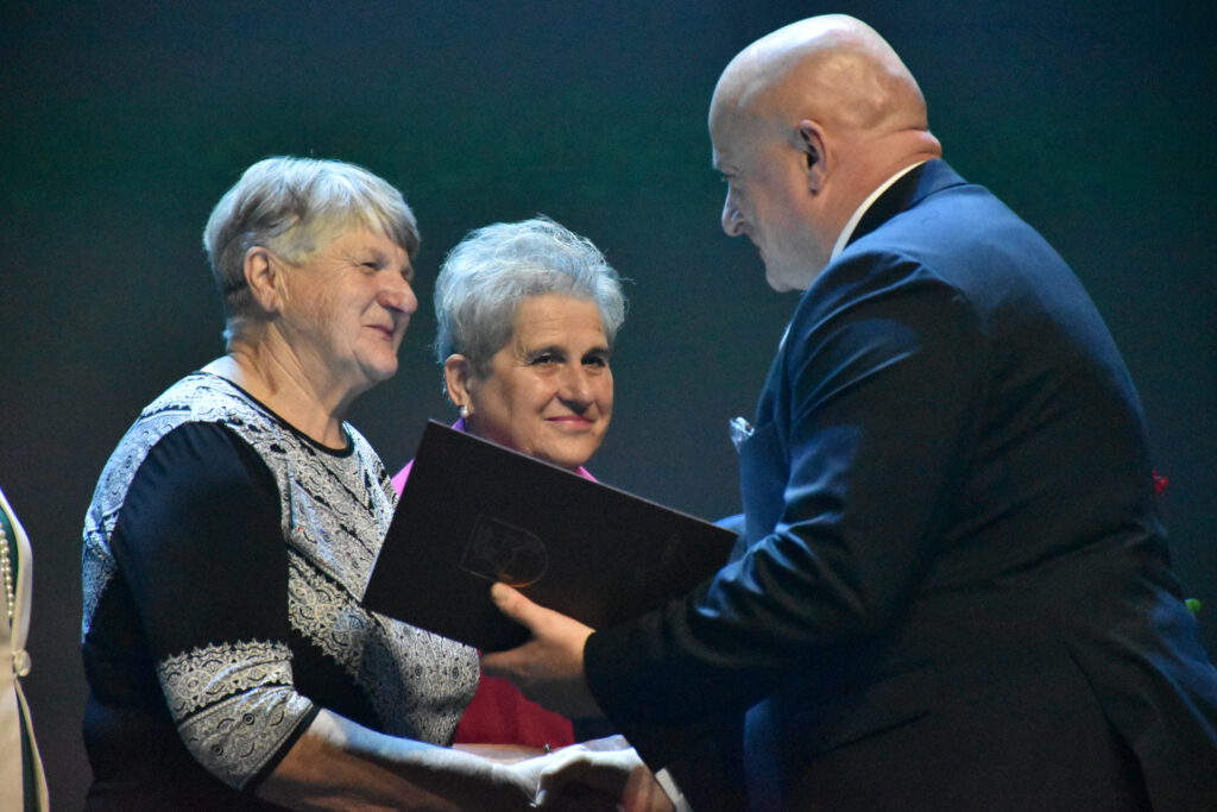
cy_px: 406
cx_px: 608
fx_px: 7100
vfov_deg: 6.5
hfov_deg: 9.8
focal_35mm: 210
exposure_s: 1/800
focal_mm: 140
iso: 12800
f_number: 5.6
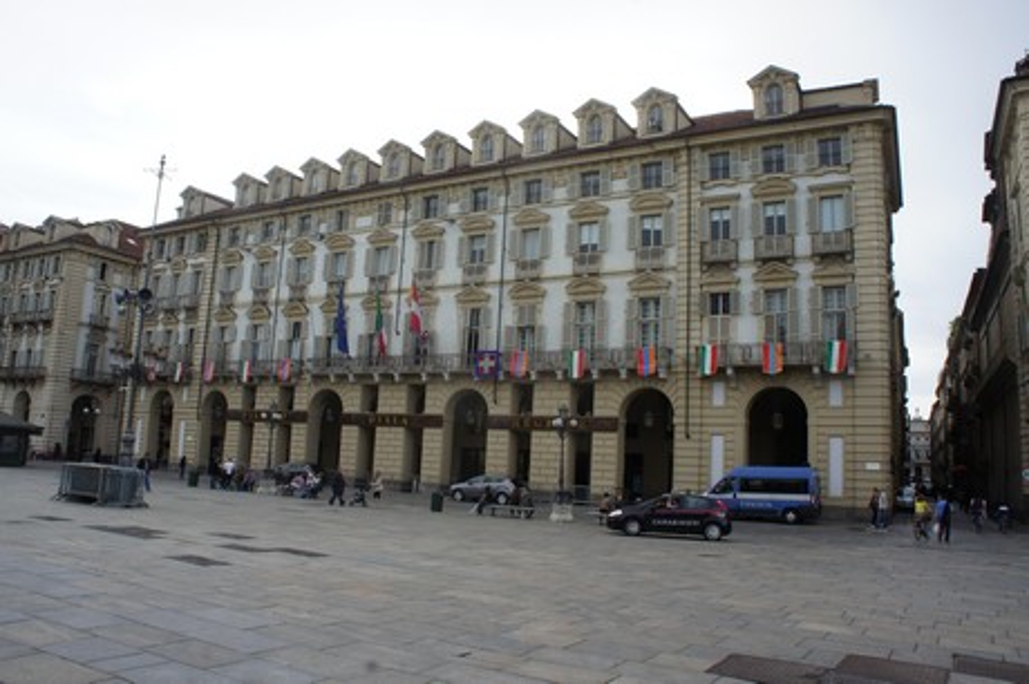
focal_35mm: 27
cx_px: 514
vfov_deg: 47.9
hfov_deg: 67.4
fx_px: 771
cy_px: 342
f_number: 11
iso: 800
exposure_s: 1/250
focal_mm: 18
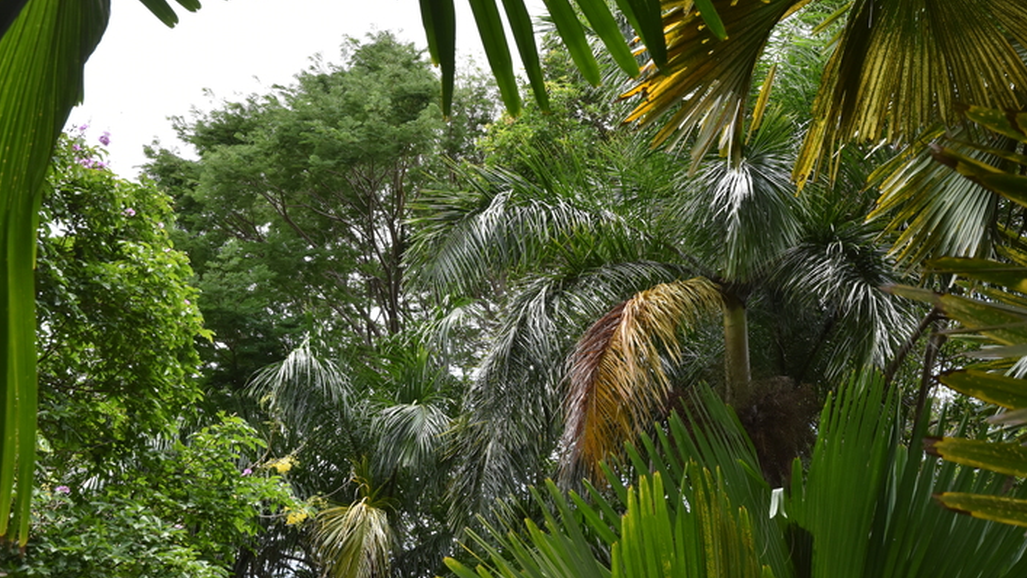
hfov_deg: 32.8
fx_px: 1743
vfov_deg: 18.8
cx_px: 513
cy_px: 318
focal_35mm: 64
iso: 640
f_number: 8
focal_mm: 40
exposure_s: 1/500
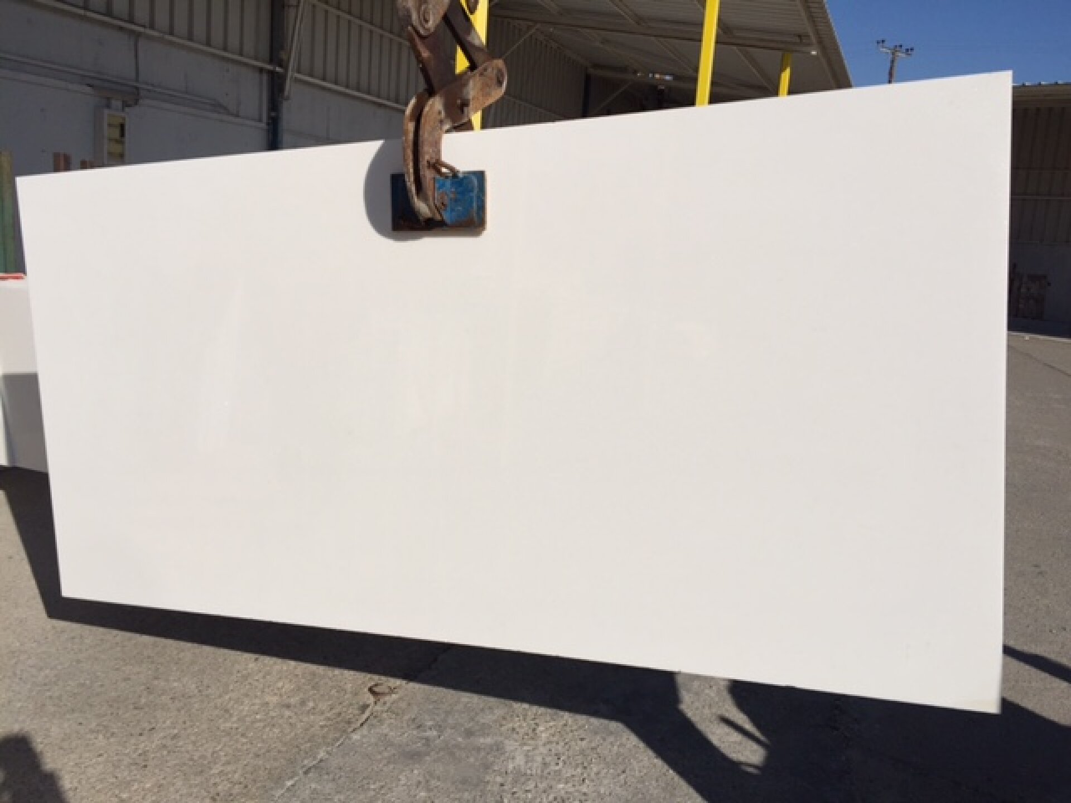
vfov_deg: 48.2
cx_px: 536
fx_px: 897
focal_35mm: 29
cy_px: 402
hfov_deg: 61.7
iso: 32
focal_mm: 4.15
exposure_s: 1/6623
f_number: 2.2
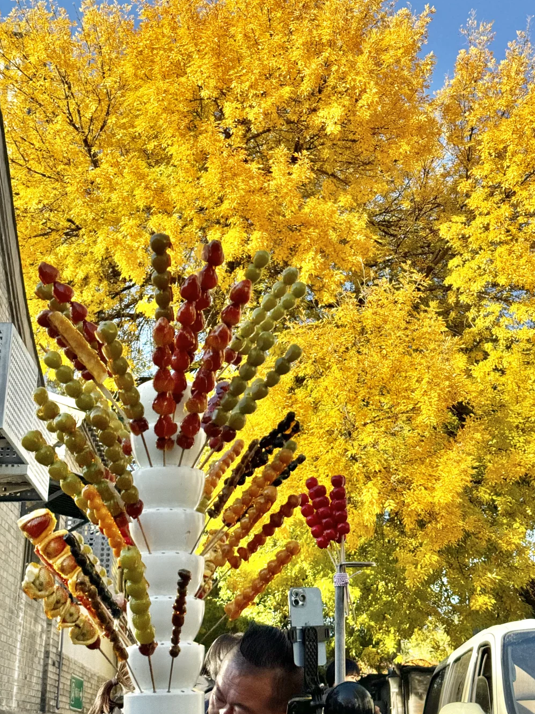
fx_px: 1071
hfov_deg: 28.0
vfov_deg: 36.8
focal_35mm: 52
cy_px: 347
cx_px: 260
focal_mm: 6.86
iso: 64
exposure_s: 1/1681
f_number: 1.78
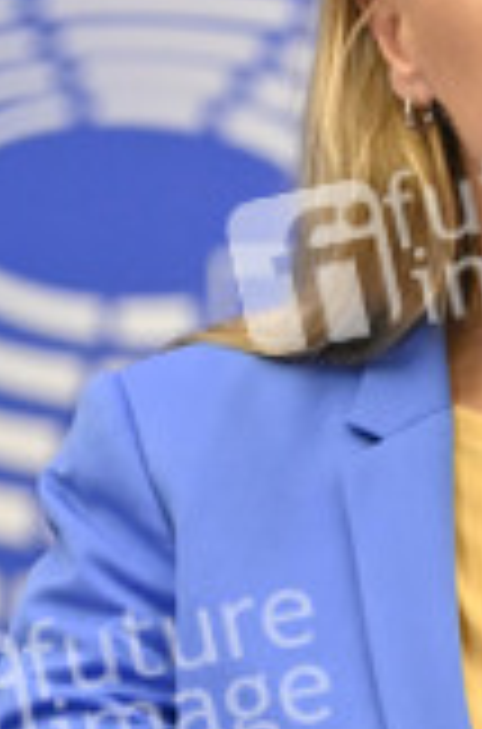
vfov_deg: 4.9
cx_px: 590
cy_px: 472
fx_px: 8509
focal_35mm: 421
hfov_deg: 3.2
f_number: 2.8
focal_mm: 170
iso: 5000
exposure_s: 1/1000
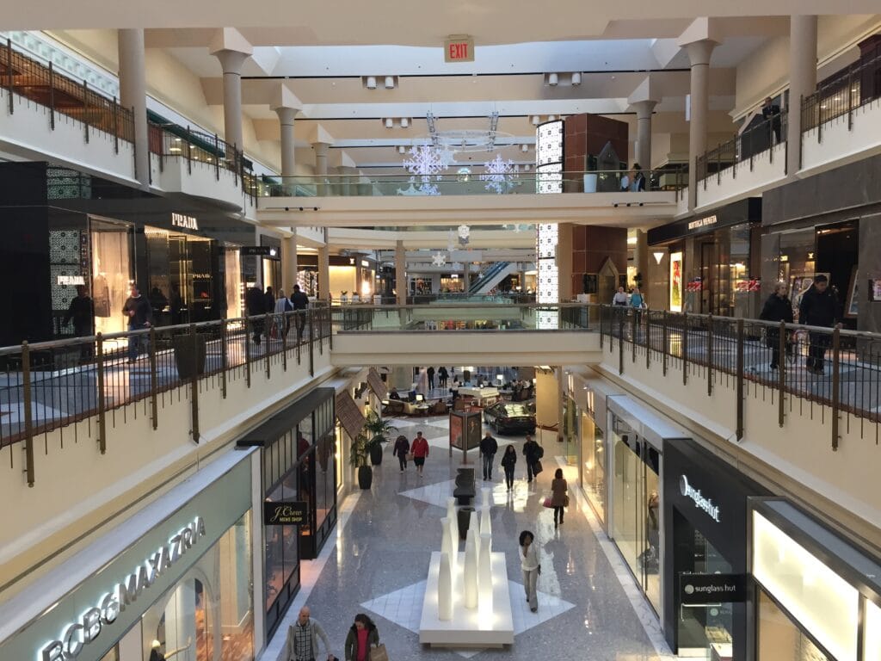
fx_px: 738
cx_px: 440
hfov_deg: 61.7
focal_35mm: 29
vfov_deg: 48.2
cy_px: 330
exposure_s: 1/30
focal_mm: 4.15
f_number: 2.2
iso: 80
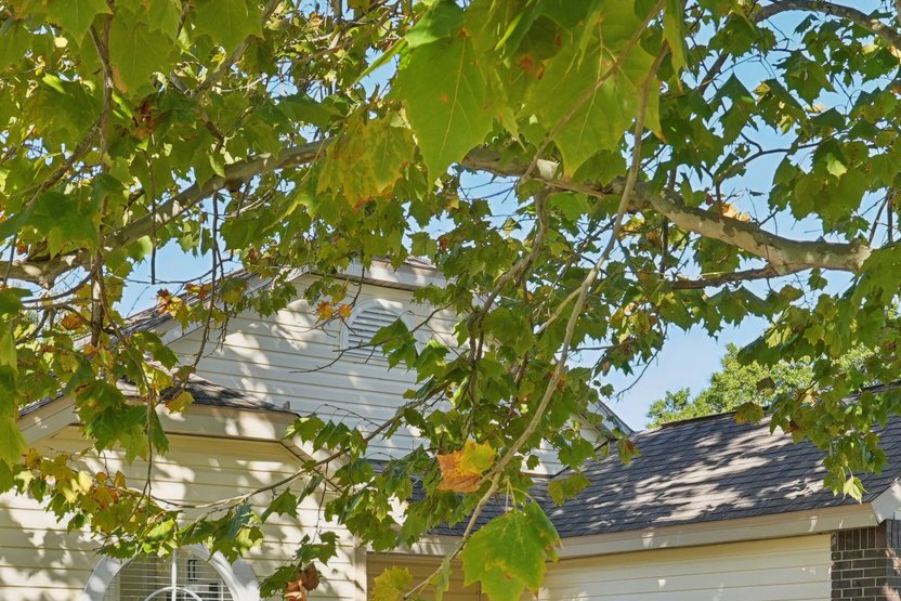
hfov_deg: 31.4
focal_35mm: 64
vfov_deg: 20.6
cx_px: 399
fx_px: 1602
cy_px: 587
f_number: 8
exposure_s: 1/200
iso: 400
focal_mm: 26
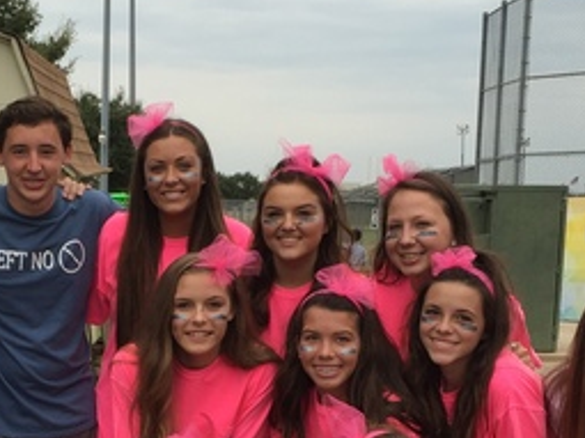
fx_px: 1385
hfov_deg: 23.5
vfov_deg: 17.5
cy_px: 443
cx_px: 131
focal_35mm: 82
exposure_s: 1/514
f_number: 2.2
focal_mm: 4.15
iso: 32
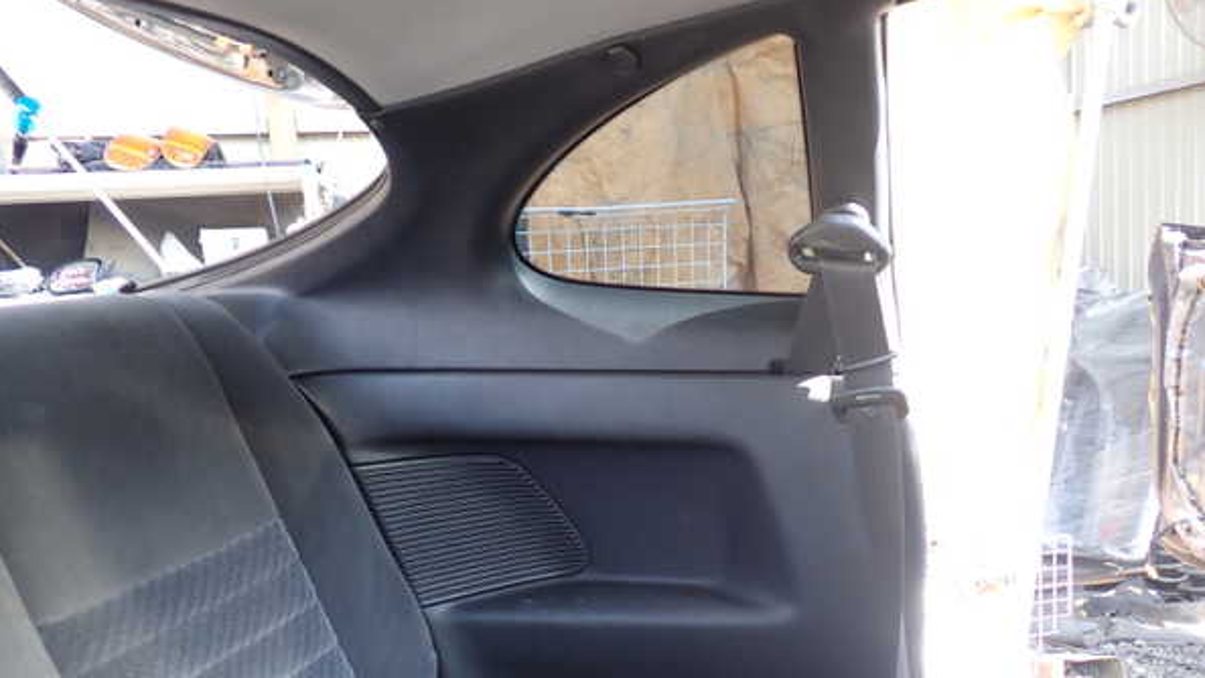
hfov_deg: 59.5
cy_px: 404
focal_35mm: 33
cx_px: 605
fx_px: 1054
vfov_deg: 35.5
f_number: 2.3
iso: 160
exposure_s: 1/60
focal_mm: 5.4
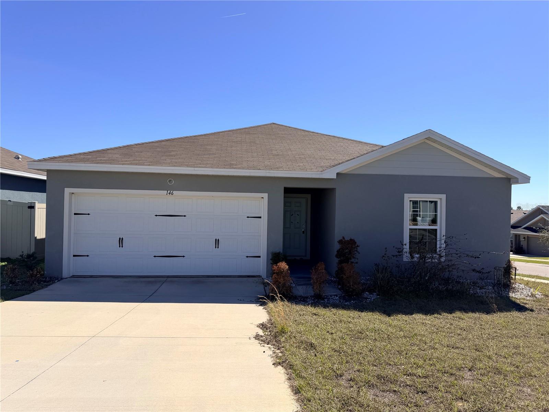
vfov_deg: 56.8
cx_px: 274
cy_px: 206
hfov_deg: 71.6
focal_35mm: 24
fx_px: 381
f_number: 1.78
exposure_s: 1/6173
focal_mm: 6.76
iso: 80
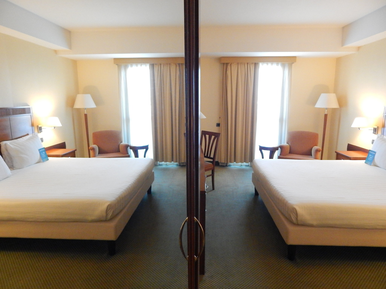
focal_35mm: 22
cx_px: 193
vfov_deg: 61.1
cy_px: 144
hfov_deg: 76.4
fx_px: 245
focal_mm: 4
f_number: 3
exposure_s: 1/20
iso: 800
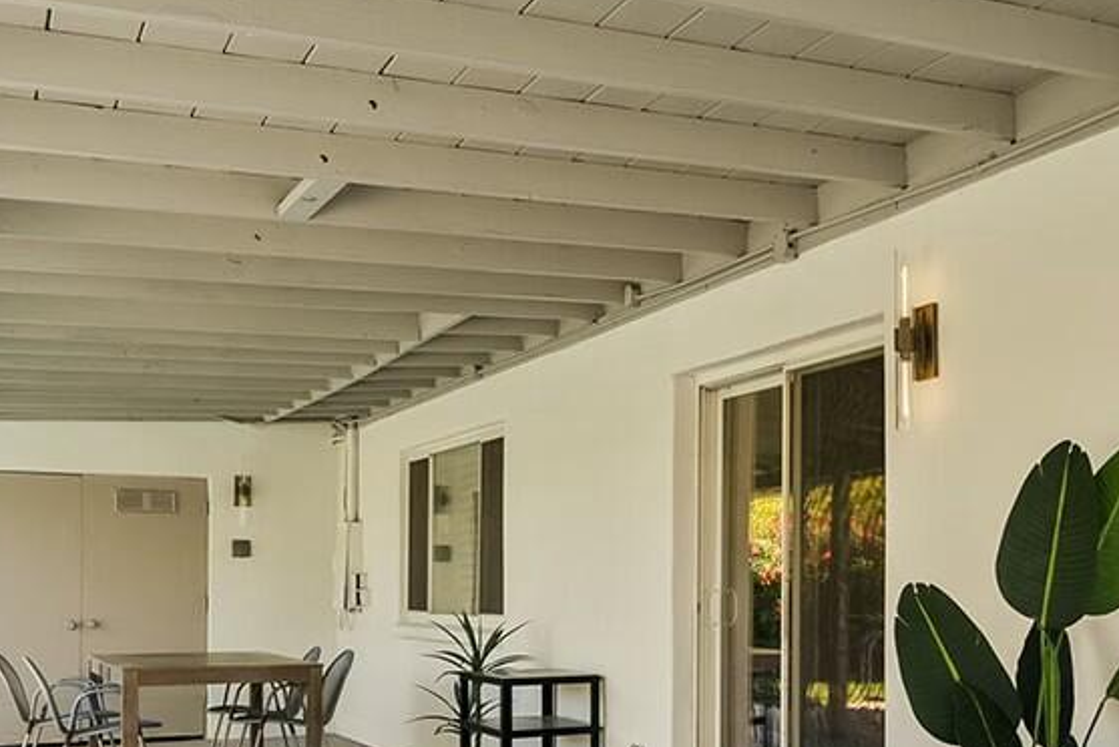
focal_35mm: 46
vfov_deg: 28.7
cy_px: 595
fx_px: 1431
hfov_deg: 39.1
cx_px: 1043
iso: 100
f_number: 8
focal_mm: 16
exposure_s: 1/25
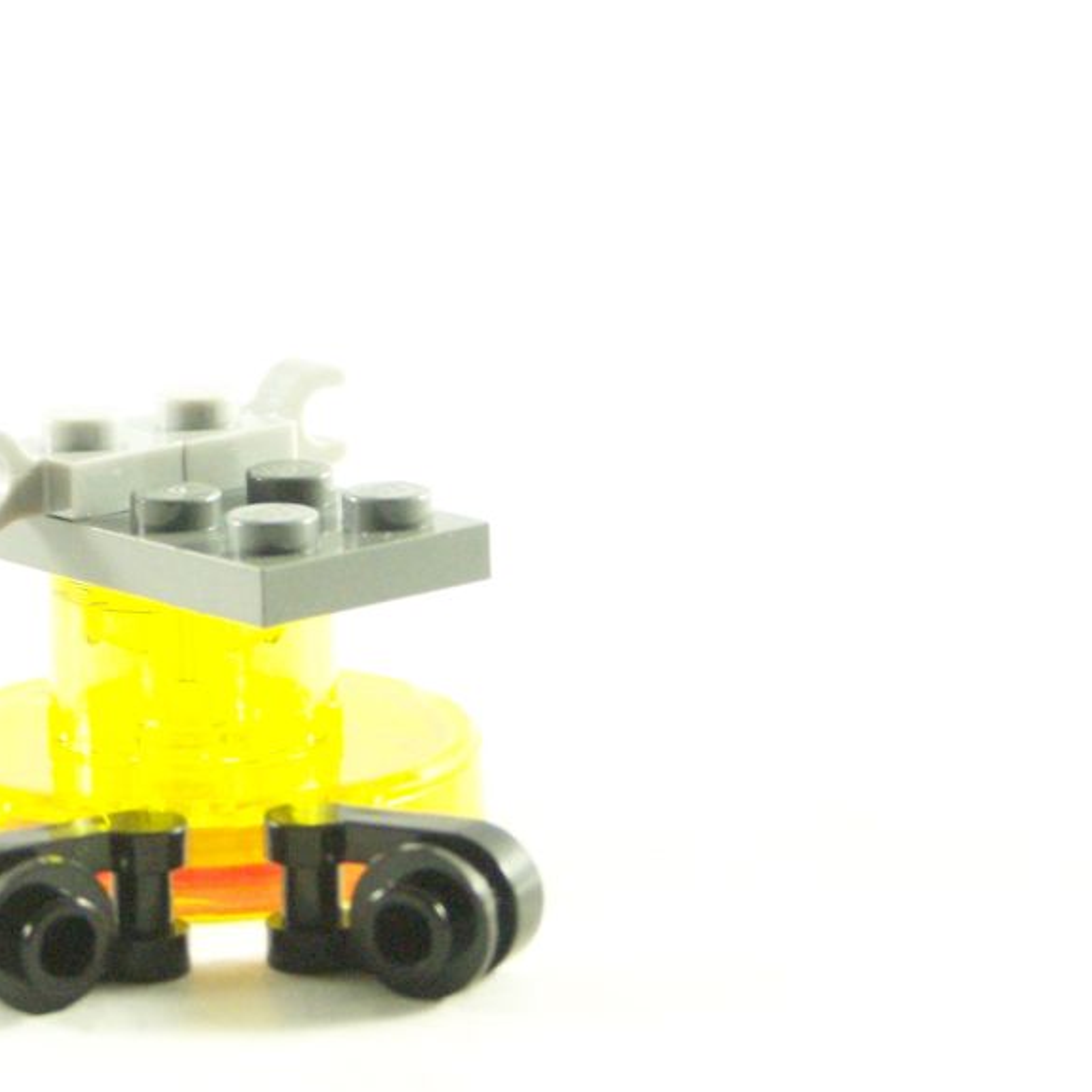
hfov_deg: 11.8
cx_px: 209
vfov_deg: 11.8
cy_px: 374
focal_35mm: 148
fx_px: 5282
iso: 400
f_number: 3.2
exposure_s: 1/45
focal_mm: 15.6
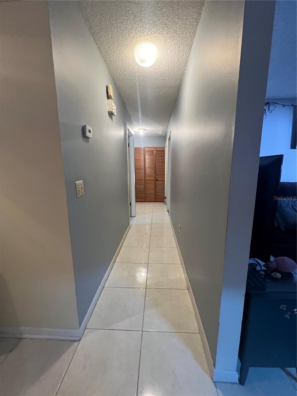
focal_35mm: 13
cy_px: 198
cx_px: 148
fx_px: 149
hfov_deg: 89.9
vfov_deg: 106.2
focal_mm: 1.57
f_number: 1.8
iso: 500
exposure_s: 1/60
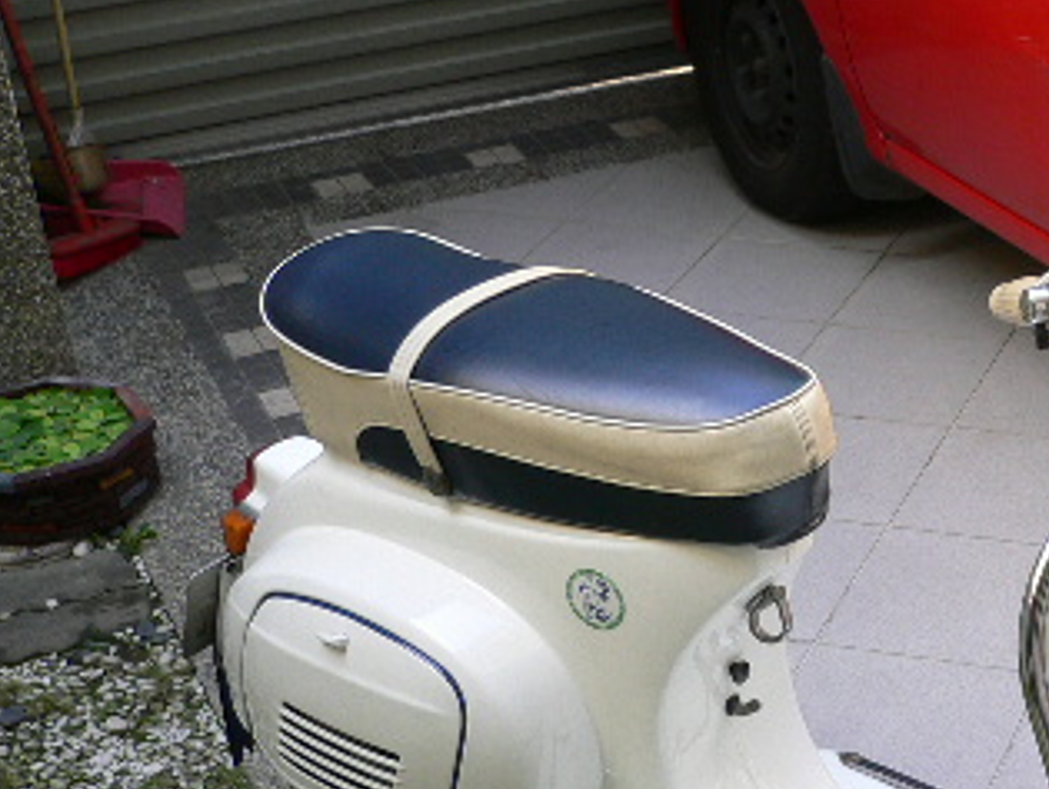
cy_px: 596
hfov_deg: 26.2
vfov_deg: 20.6
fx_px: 2154
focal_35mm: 71
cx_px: 992
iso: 80
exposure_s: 1/100
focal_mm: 5.8
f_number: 2.8
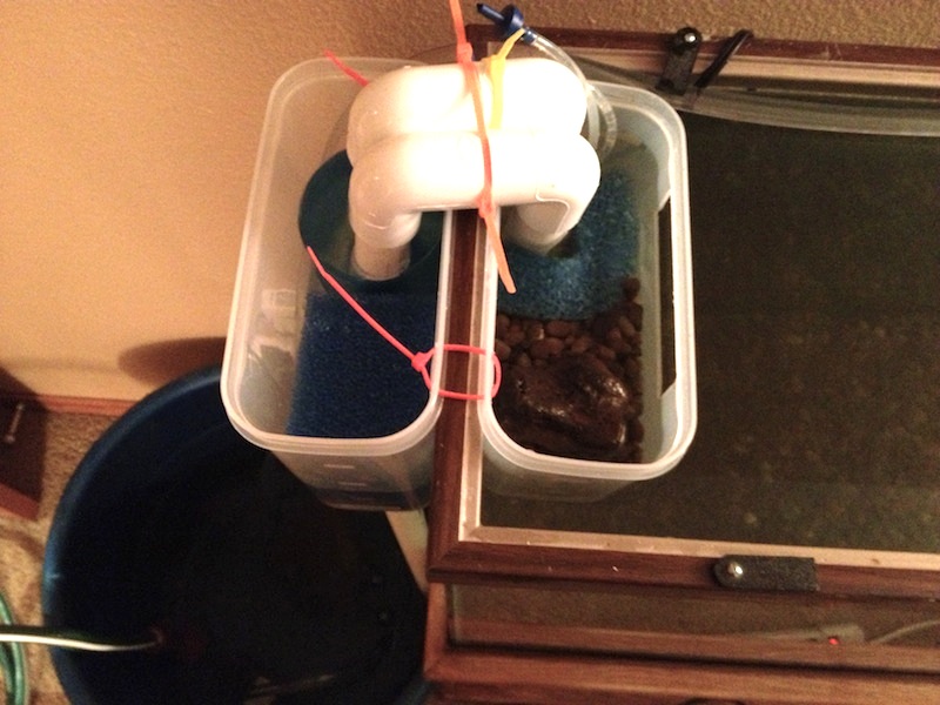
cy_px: 352
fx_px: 950
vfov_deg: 40.7
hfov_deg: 52.6
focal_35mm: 35
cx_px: 470
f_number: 2.4
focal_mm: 4.28
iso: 800
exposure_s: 1/15
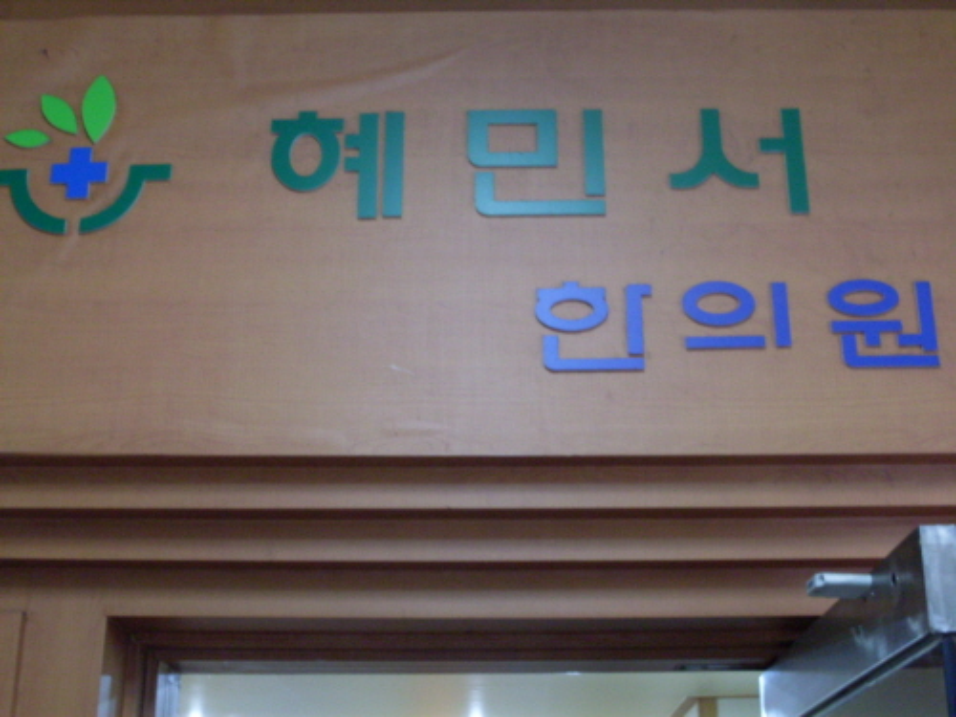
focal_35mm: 60
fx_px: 1657
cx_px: 478
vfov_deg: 24.4
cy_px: 358
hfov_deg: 32.2
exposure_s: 1/10
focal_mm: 9.9
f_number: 3.4
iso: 200
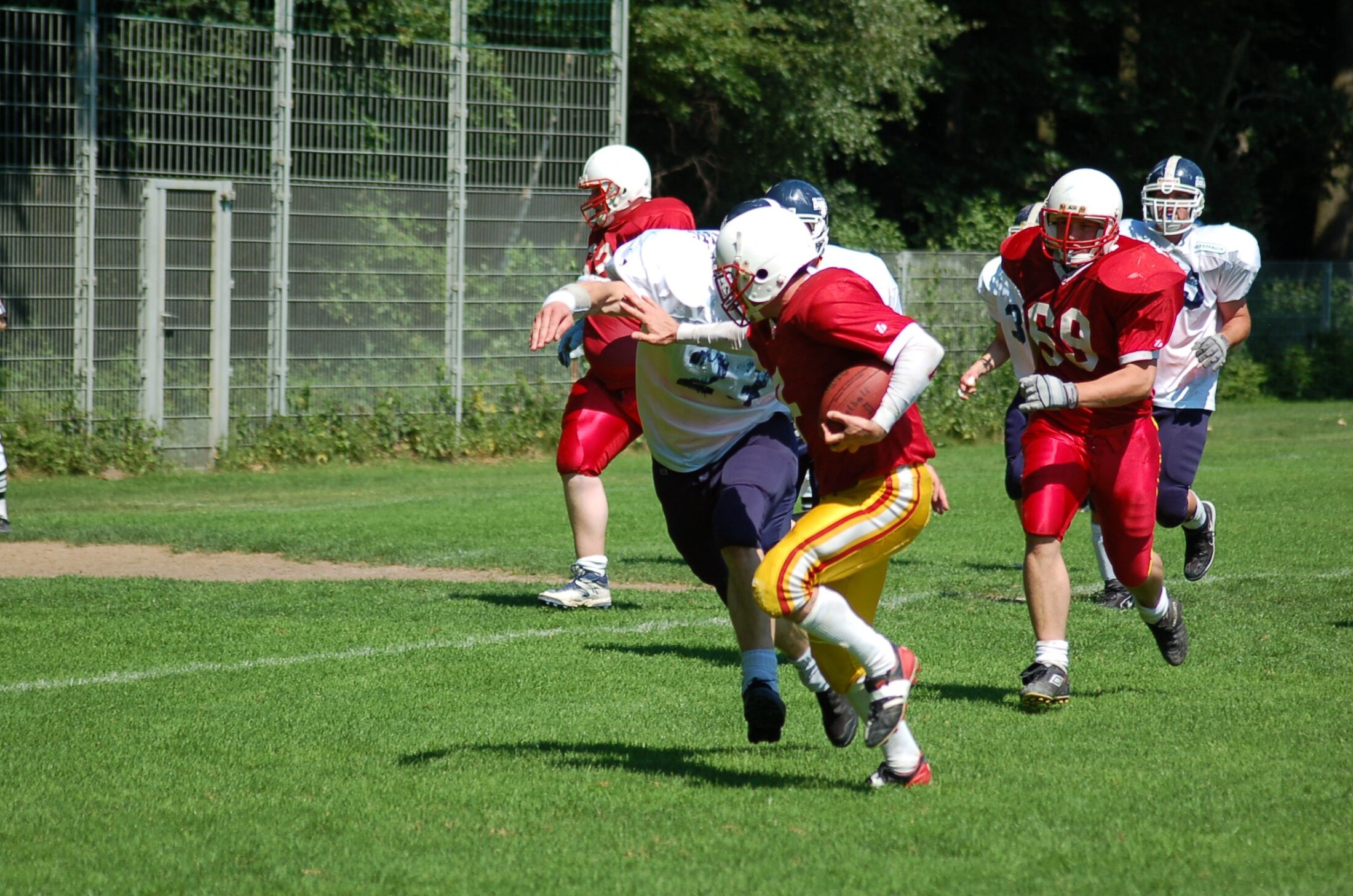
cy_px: 448
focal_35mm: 180
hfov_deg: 11.4
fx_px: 6752
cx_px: 676
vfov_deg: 7.6
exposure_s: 1/1250
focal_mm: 120
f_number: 4.5
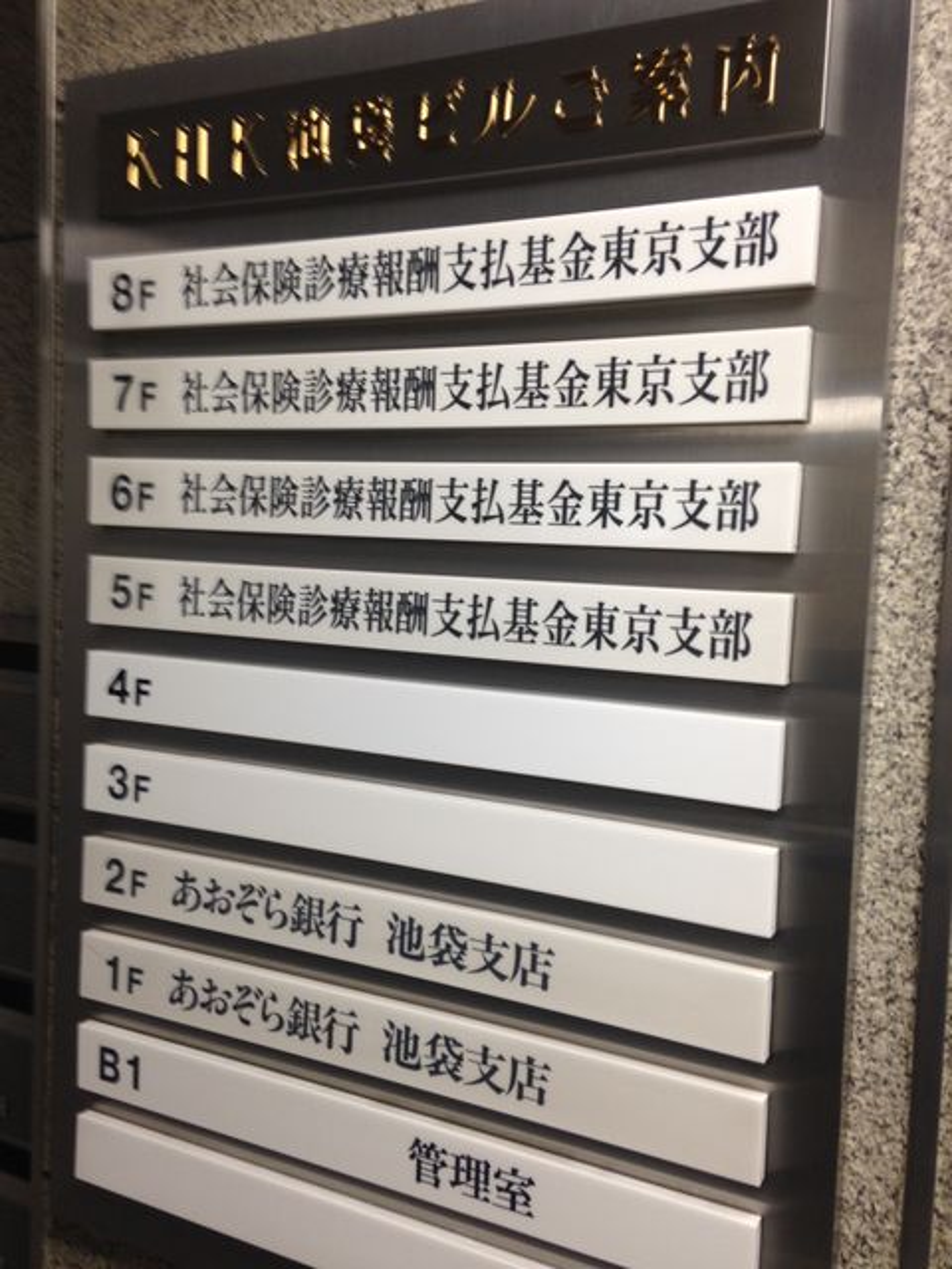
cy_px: 634
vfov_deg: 55.4
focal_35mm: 33
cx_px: 476
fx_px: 1210
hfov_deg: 42.9
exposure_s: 1/20
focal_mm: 4.12
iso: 50
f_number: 2.4
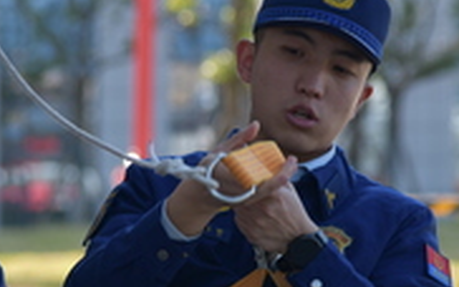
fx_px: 4055
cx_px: 169
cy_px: 188
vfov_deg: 4.1
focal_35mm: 324
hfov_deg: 6.5
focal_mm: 105
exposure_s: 1/250
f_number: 4
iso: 100
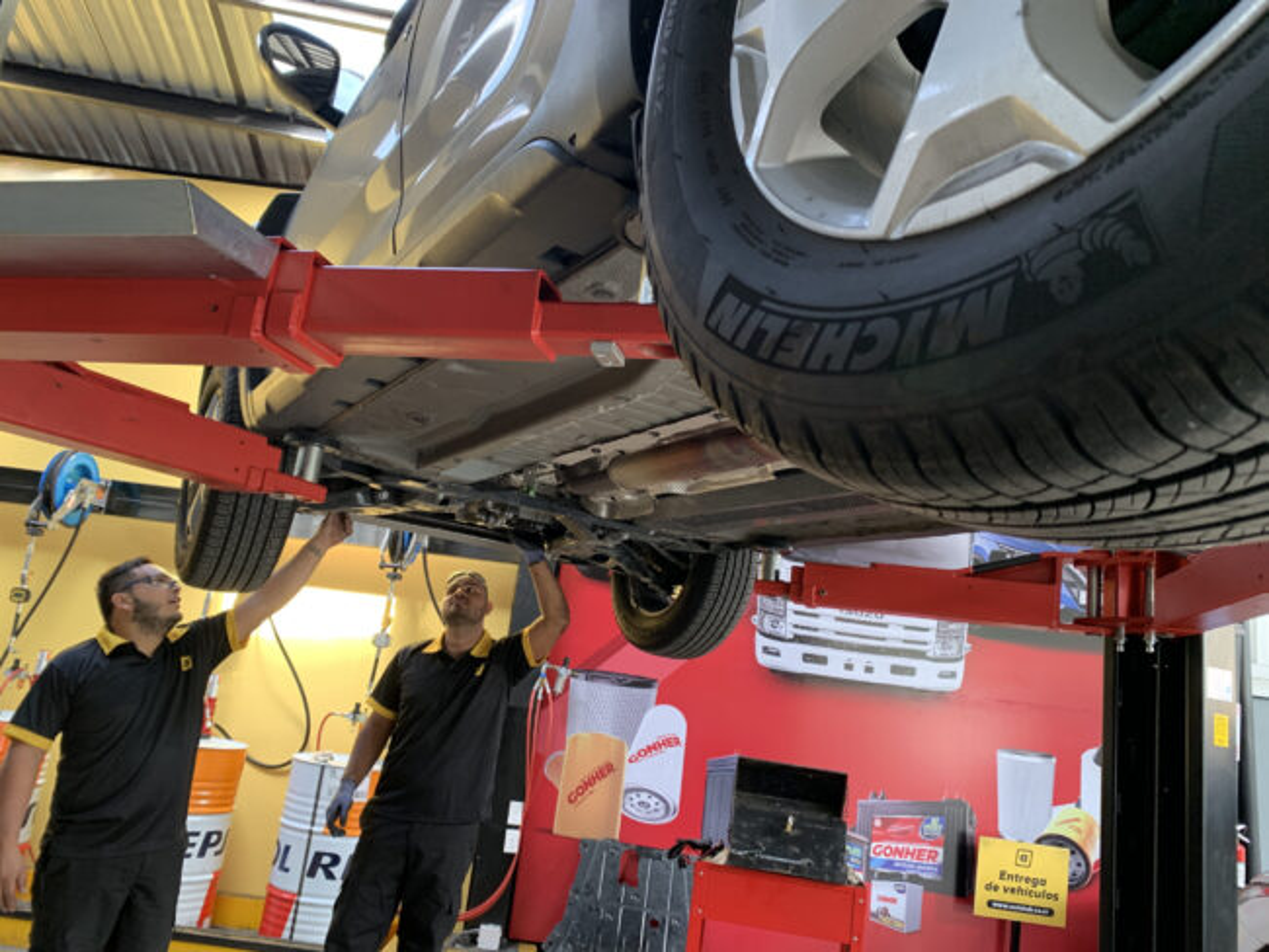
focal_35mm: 26
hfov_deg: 67.3
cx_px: 634
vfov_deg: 53.1
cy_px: 476
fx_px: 953
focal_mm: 4.25
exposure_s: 1/65
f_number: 1.8
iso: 100
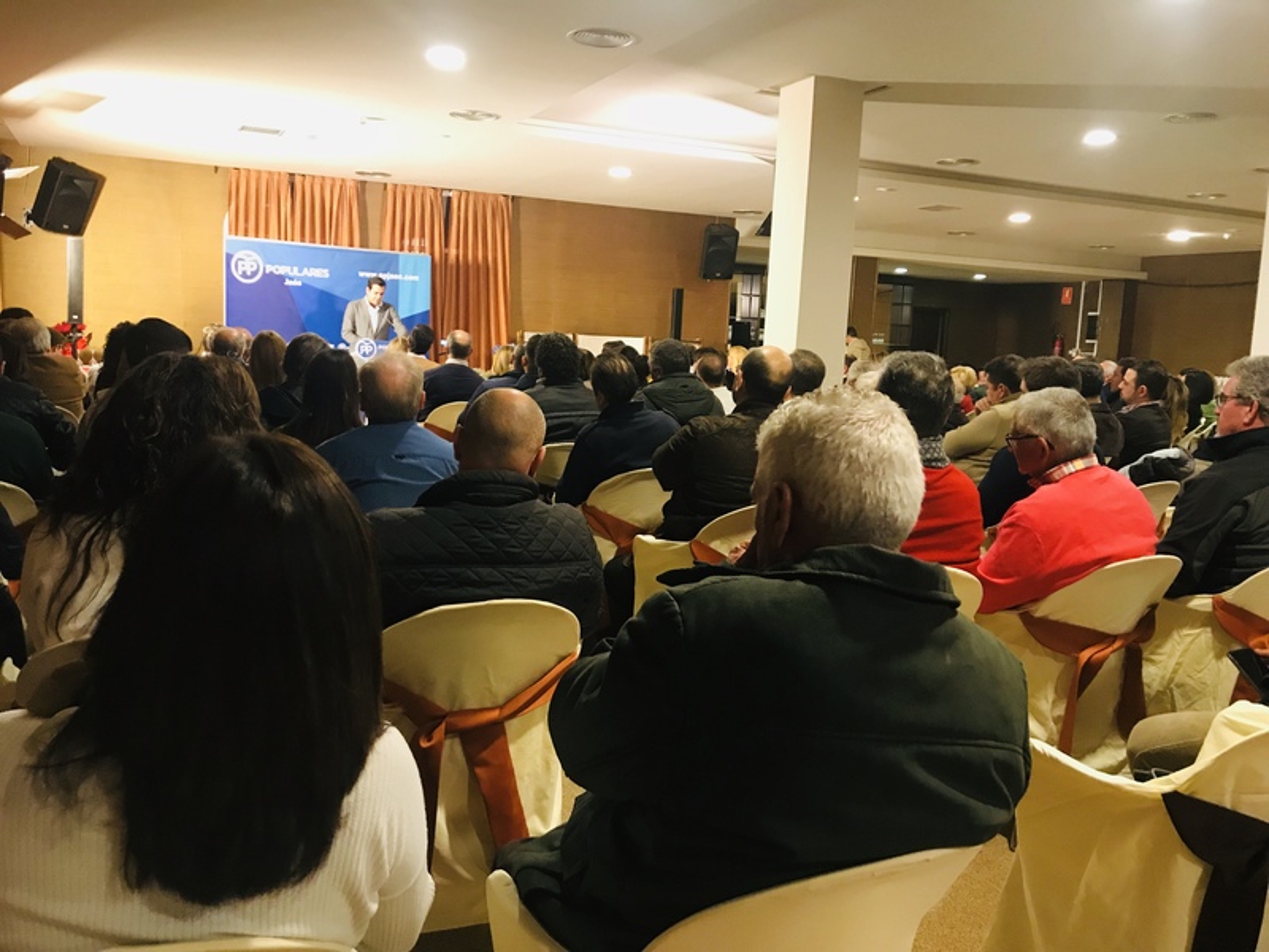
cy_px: 476
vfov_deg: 49.7
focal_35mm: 28
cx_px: 634
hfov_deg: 63.4
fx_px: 1026
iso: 100
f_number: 1.8
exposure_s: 1/14
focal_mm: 3.99
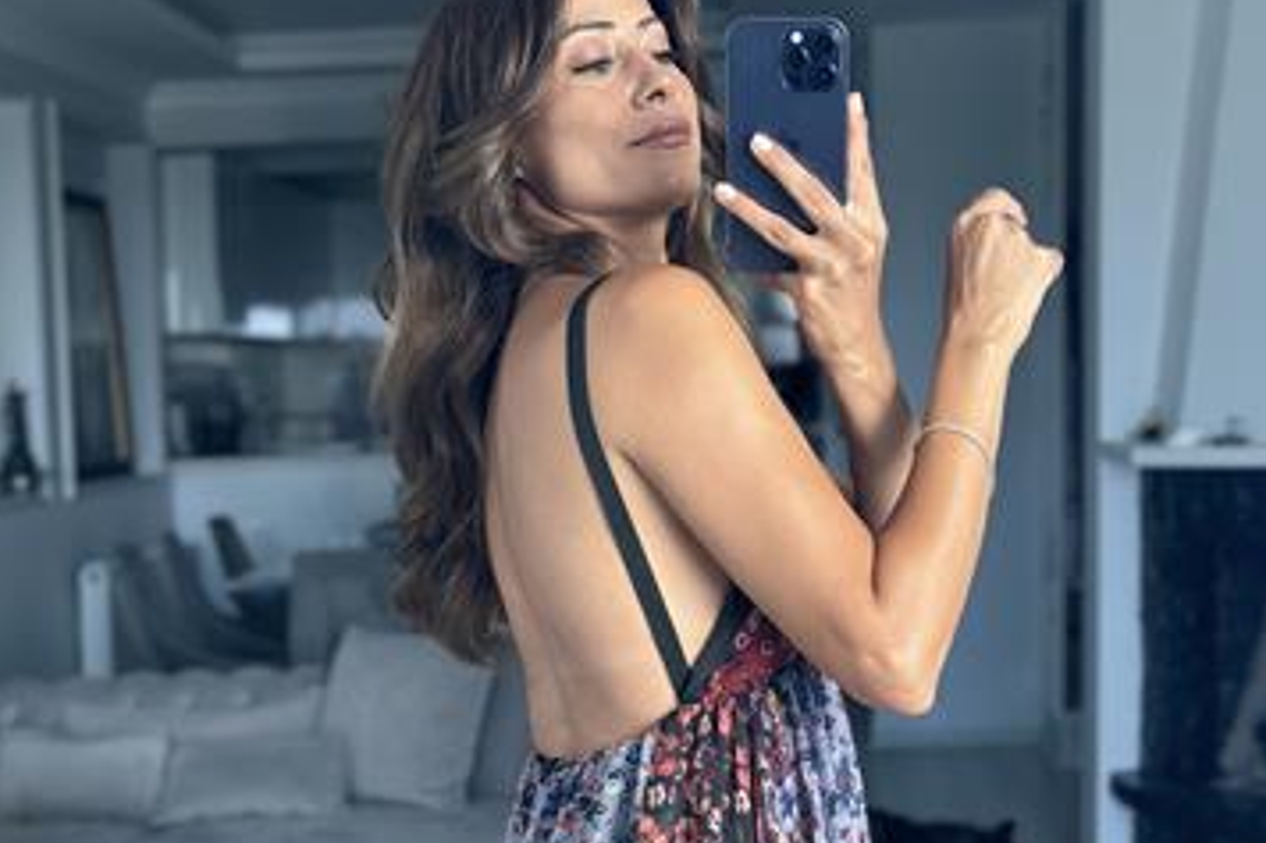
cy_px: 594
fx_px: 2496
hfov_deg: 28.5
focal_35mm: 71
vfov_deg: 19.1
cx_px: 661
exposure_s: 1/136
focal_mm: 6.86
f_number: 1.78
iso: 100
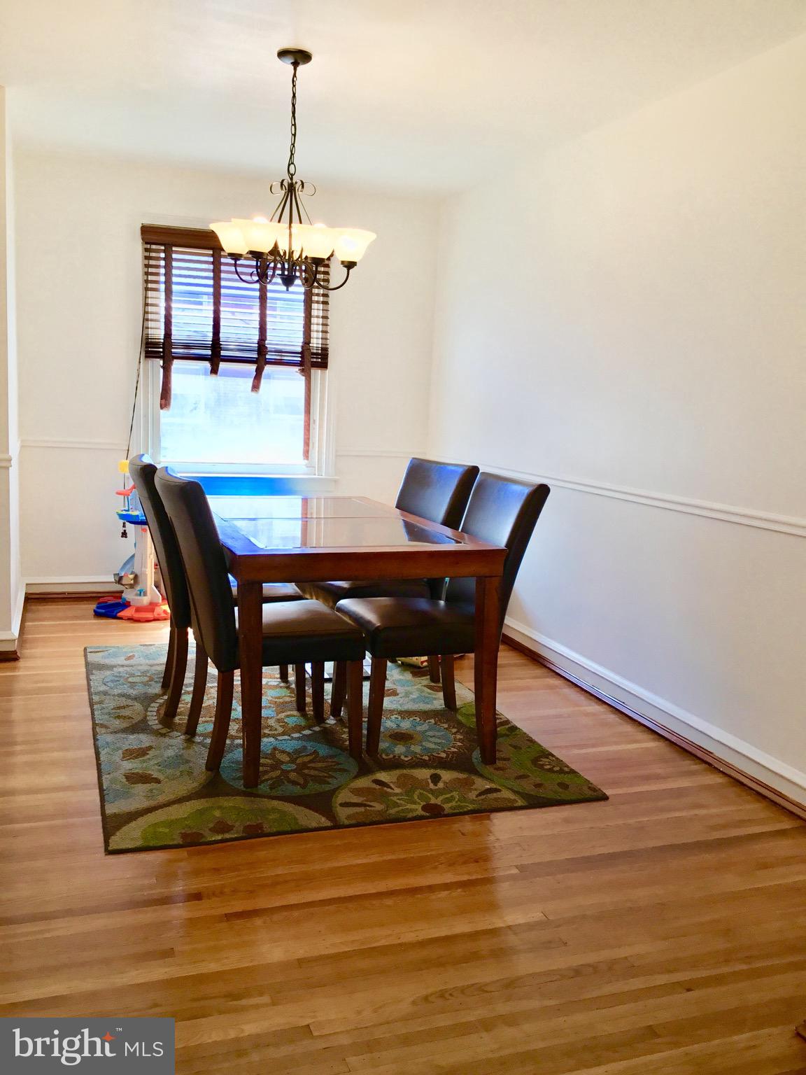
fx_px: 962
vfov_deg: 58.4
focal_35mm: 31
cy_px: 538
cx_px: 403
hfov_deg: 45.4
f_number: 2.4
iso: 32
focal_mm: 3.3
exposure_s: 1/60
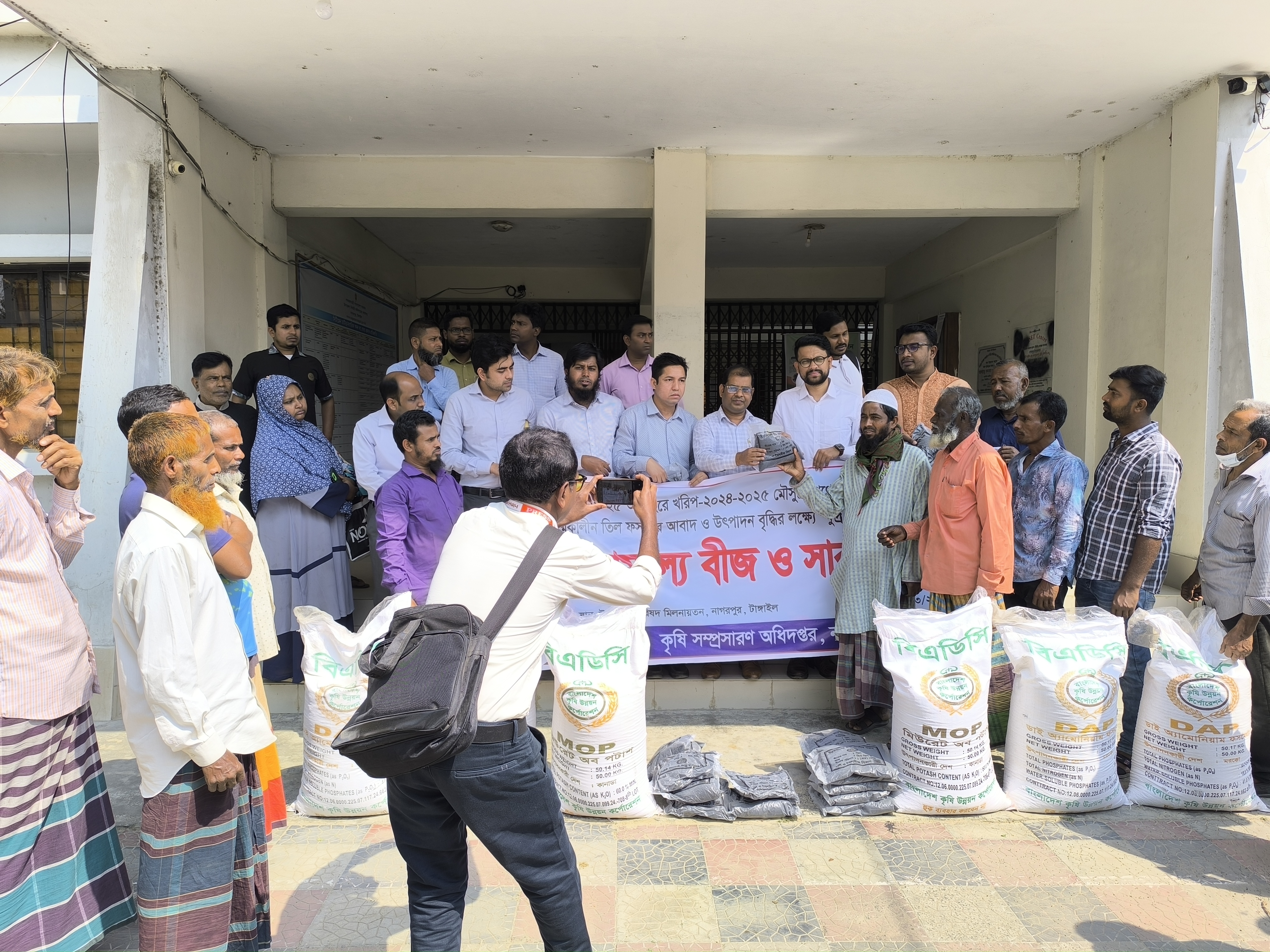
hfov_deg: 73.9
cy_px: 476
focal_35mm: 23
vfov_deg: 58.9
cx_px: 635
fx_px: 844
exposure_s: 1/390
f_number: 1.65
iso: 50
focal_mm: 6.14
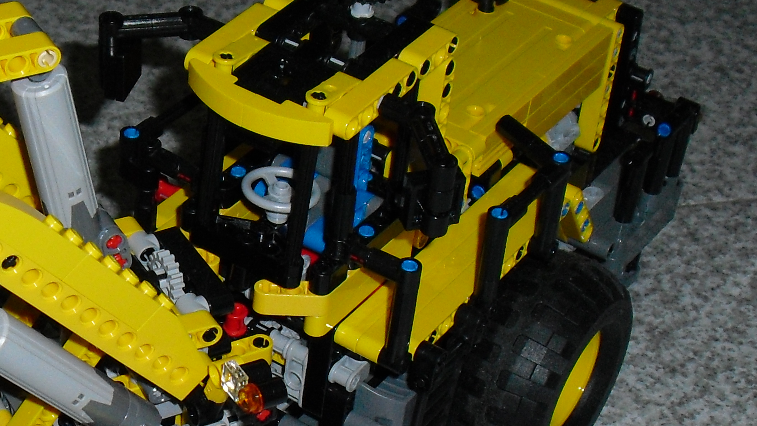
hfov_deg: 22.1
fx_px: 1887
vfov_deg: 12.8
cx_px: 62
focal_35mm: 94
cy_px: 313
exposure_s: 1/60
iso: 200
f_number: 3.1
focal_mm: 6.3
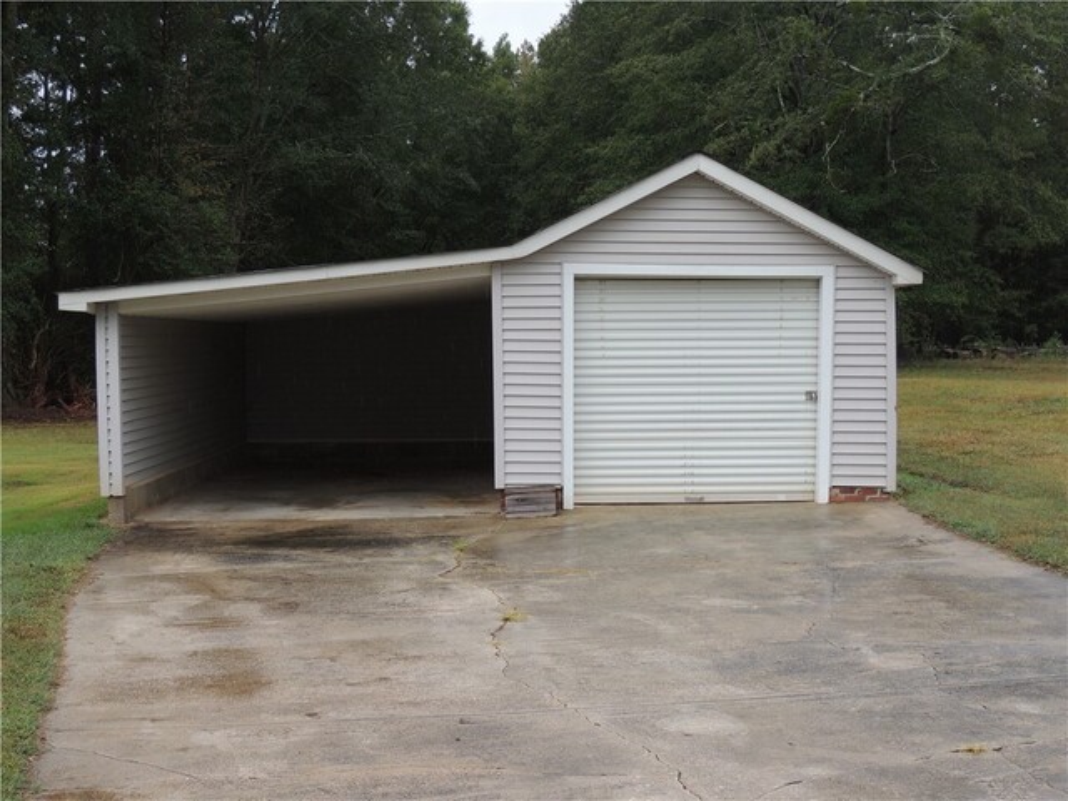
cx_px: 534
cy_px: 400
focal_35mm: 43
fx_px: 1327
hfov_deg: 43.9
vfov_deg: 33.6
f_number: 3.4
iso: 100
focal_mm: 7.6
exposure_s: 1/200
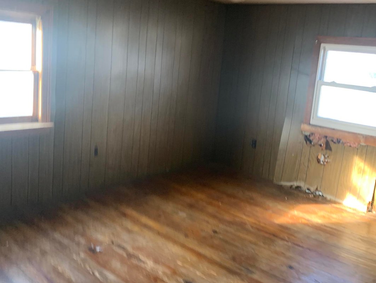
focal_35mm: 37
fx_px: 402
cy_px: 122
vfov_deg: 38.6
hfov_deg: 49.9
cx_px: 222
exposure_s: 1/60
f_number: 1.8
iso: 125
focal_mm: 4.25
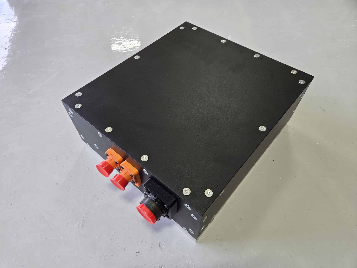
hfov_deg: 73.9
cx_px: 178
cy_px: 134
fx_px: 237
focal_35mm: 23
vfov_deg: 58.9
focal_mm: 5.4
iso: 25
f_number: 1.8
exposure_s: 1/120
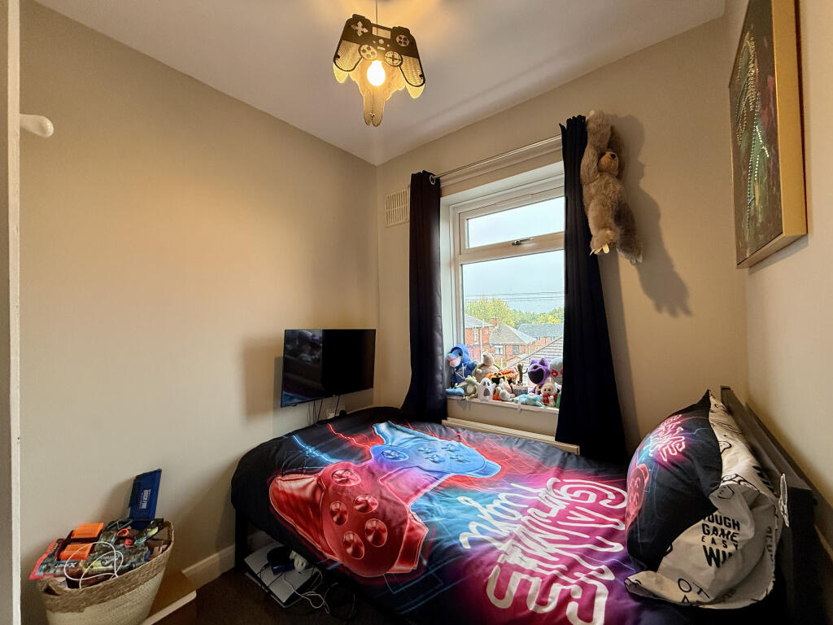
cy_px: 312
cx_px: 416
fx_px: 337
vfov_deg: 85.7
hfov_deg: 102.1
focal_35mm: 14
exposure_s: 1/50
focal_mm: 2.22
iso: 200
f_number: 2.2
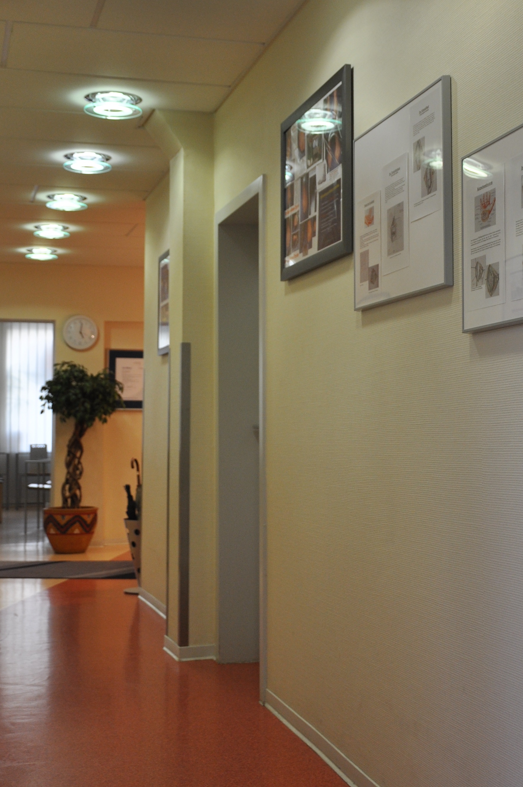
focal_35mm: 57
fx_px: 1240
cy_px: 327
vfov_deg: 35.1
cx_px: 353
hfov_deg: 23.7
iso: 400
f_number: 4
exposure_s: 1/60
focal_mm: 25
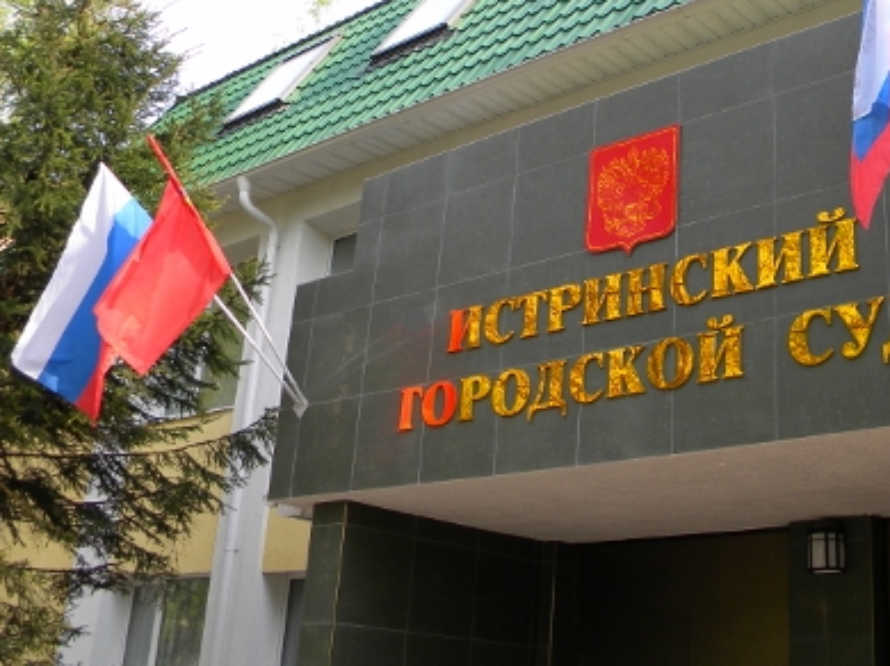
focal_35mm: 46
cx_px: 644
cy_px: 196
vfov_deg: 31.1
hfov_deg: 40.3
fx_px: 1182
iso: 80
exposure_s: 1/212
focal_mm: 5
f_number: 3.5
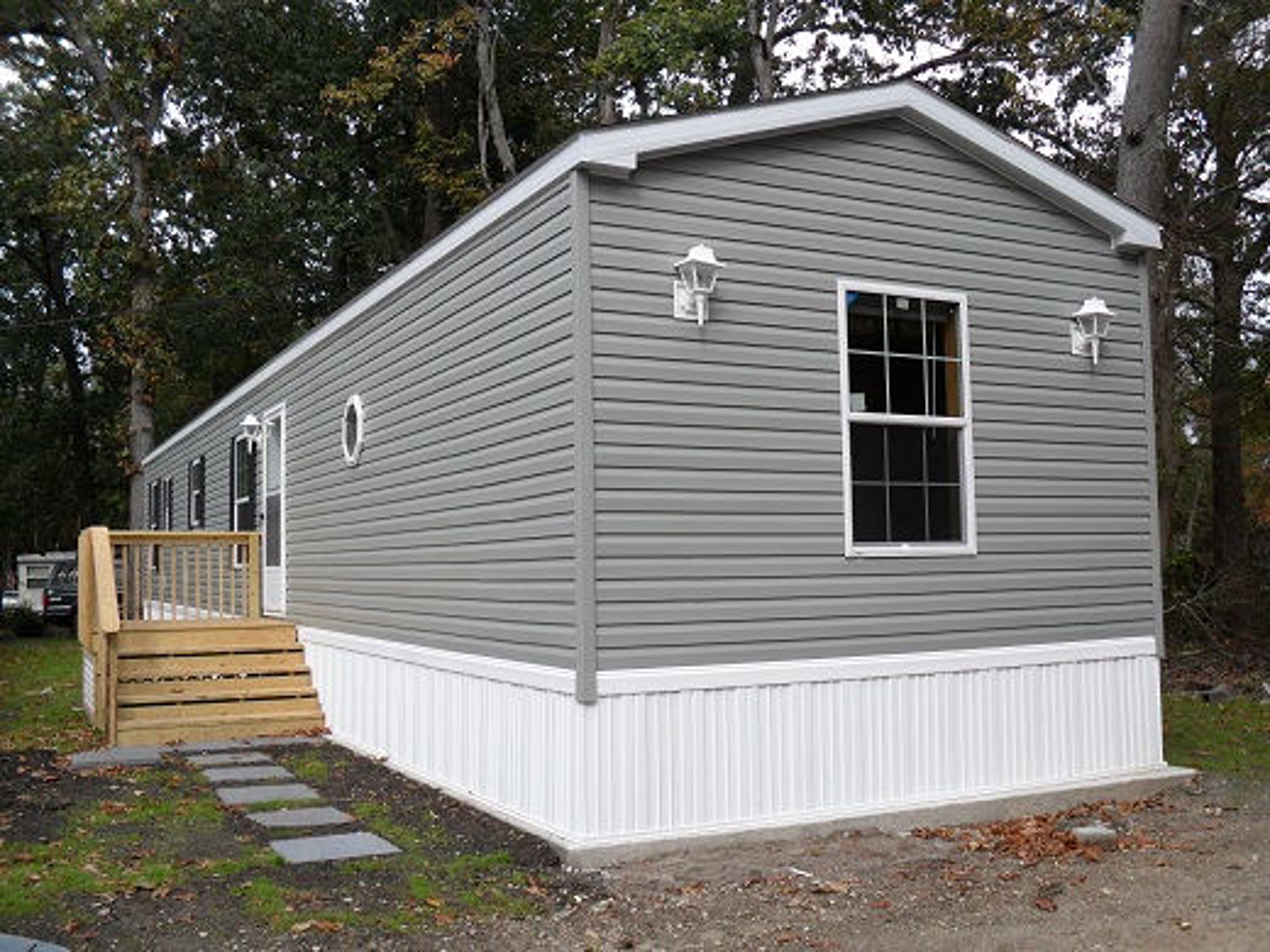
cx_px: 635
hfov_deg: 52.6
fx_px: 1284
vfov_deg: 40.7
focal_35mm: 35
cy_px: 476
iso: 80
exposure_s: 1/500
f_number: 3
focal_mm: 6.3
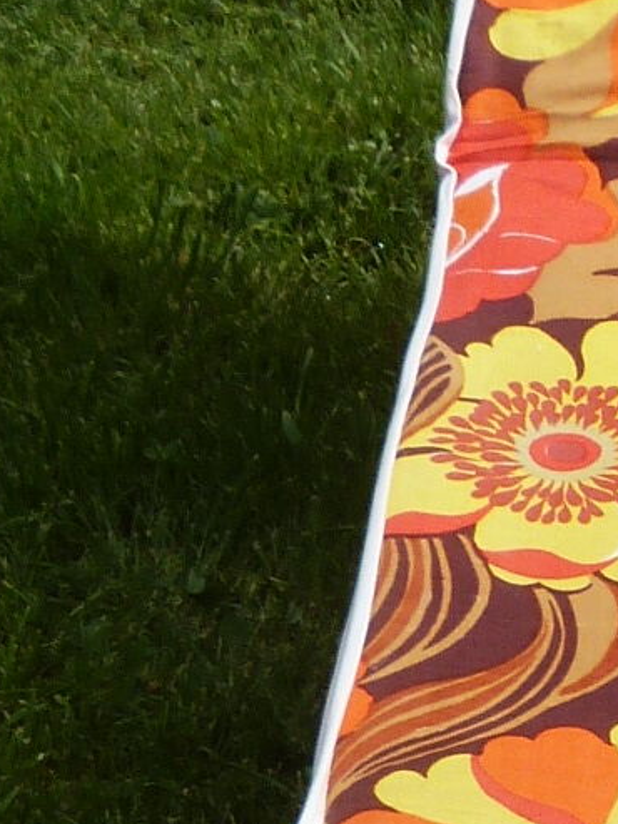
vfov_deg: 10.3
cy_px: 1130
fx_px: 4449
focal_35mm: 187
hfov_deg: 7.7
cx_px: 1156
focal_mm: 6.3
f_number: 5.6
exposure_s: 1/320
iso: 100
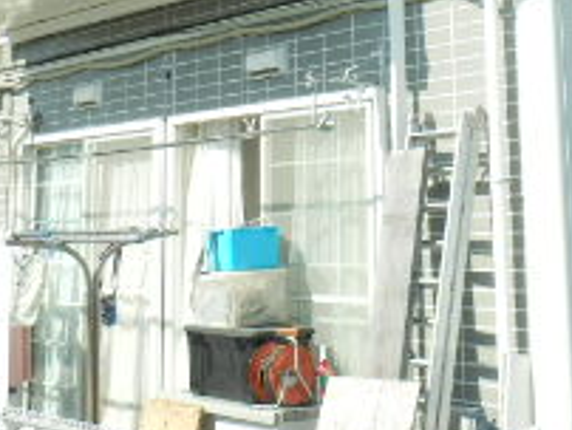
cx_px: 292
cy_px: -54
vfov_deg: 18.6
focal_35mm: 76
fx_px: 1257
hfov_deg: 25.6
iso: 80
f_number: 3
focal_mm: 4.2
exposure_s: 1/640
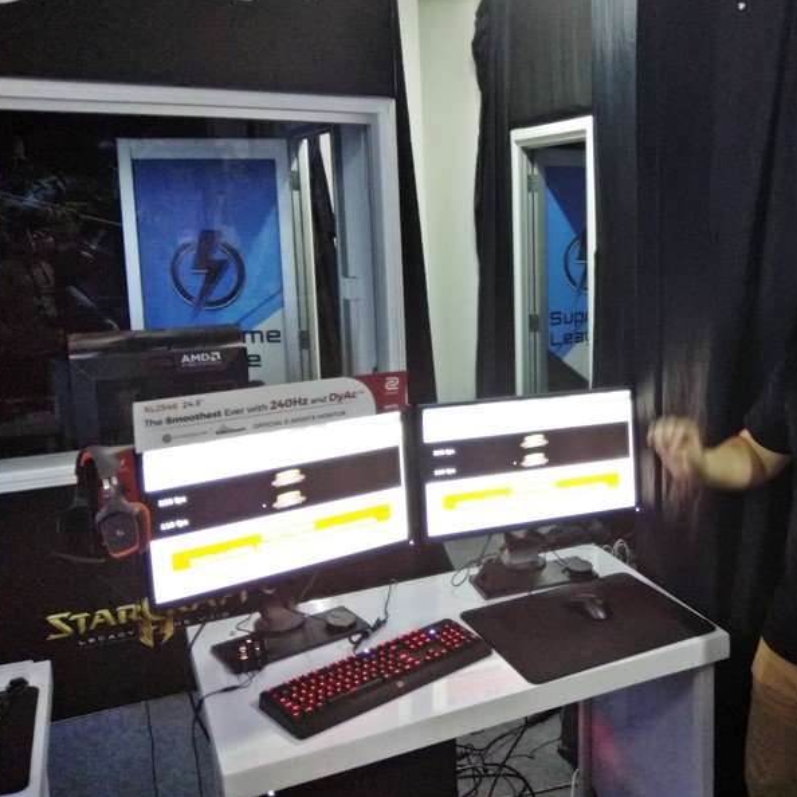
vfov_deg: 62.9
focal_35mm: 25
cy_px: 398
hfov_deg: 61.5
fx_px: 651
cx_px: 527
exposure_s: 1/17
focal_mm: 3.57
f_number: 2
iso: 800
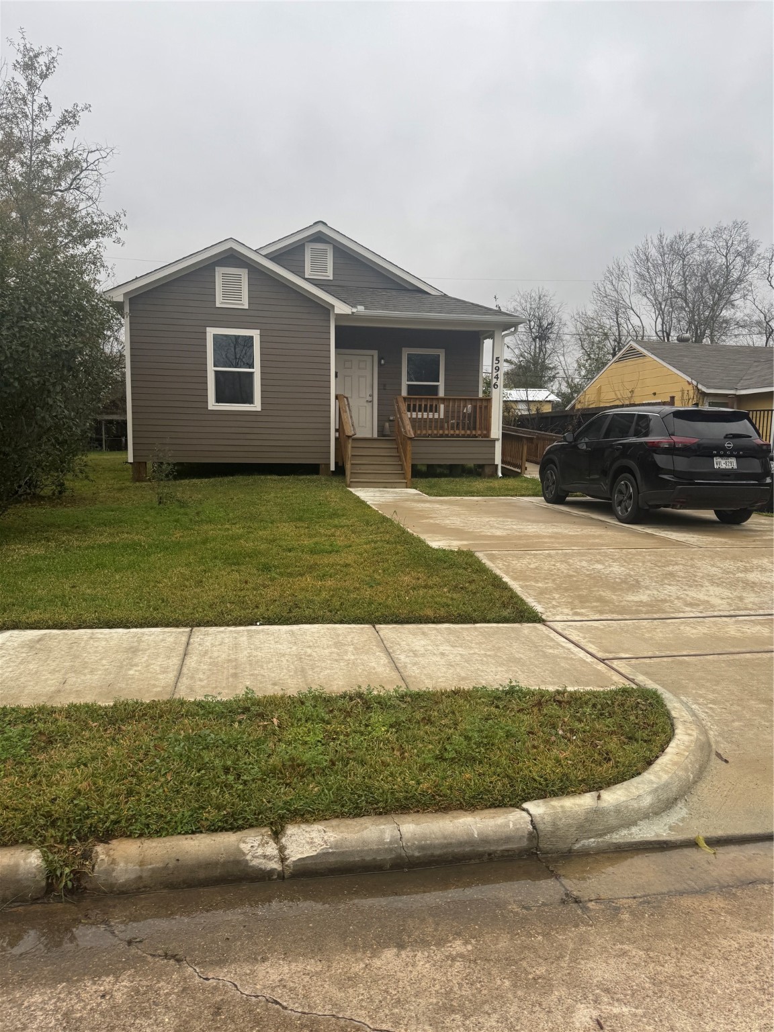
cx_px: 387
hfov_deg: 56.8
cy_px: 516
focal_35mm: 24
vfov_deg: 71.6
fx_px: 716
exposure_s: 1/627
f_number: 1.78
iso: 80
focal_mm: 6.76
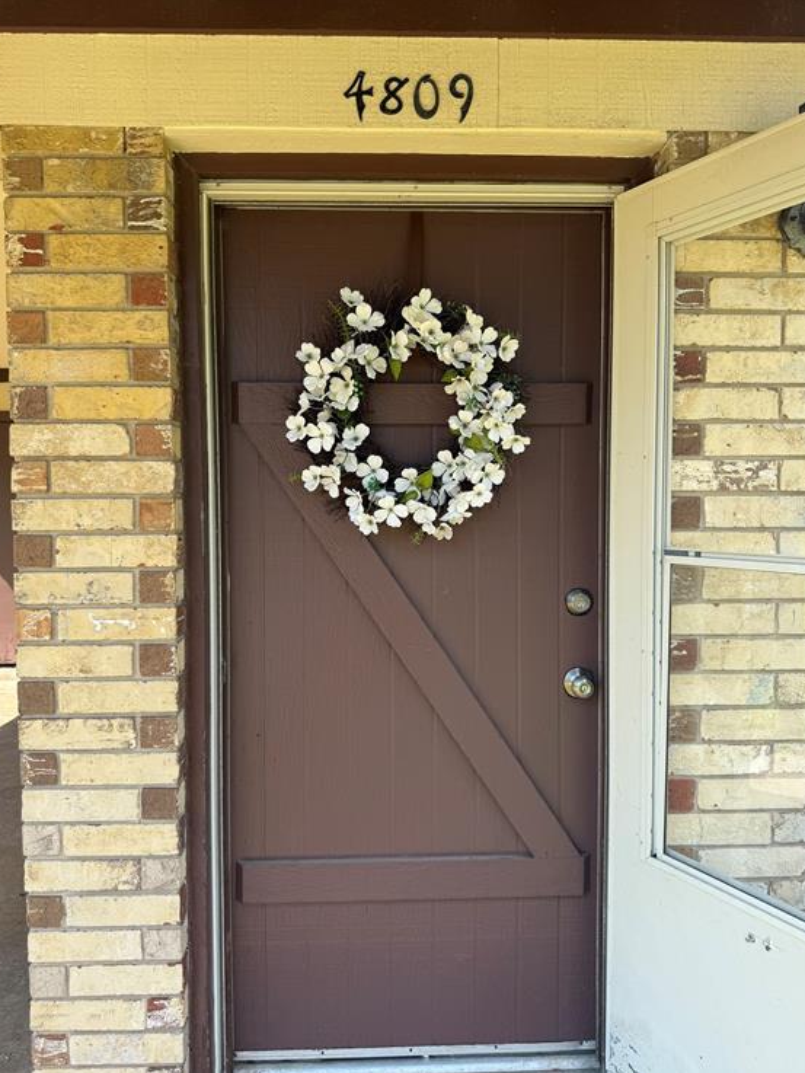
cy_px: 533
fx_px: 775
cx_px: 396
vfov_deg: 69.4
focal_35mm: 25
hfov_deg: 54.9
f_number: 1.78
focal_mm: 6.76
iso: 80
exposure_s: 1/967
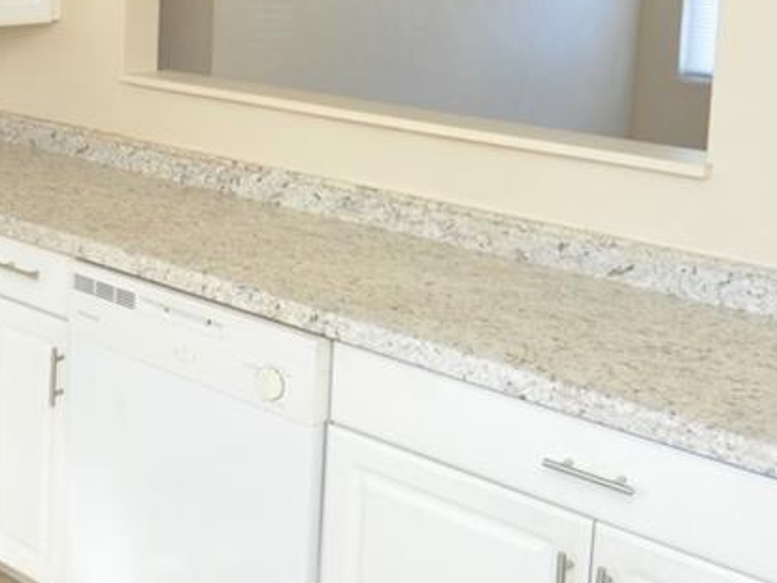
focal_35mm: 56
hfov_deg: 30.8
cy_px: 43
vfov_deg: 25.2
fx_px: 1257
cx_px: -70
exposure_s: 1/60
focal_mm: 10
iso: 800
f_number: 4
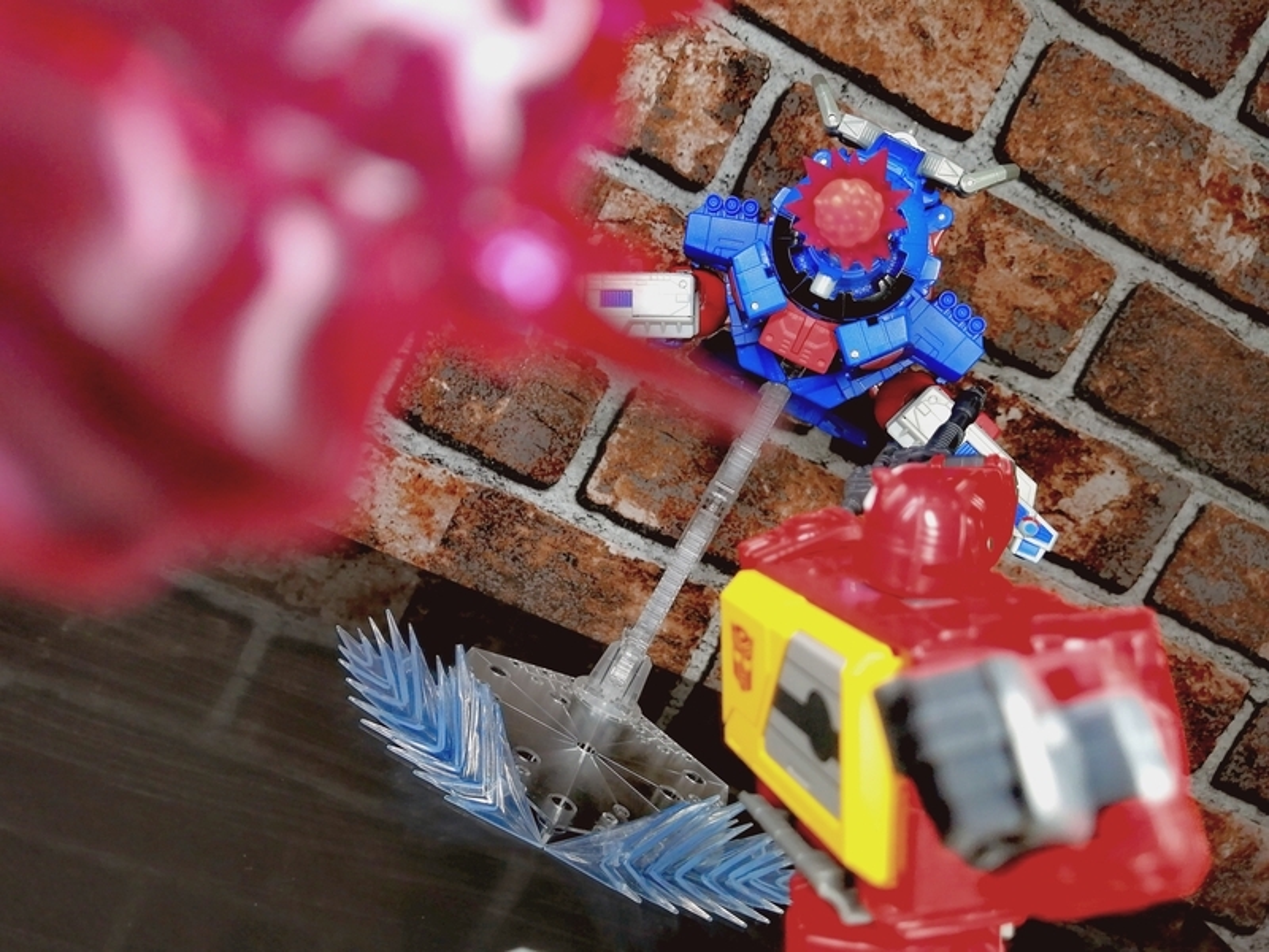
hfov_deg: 58.4
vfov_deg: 45.4
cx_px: 634
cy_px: 476
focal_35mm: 31
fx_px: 1136
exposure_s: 1/141
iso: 50
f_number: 1.8
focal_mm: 3.62
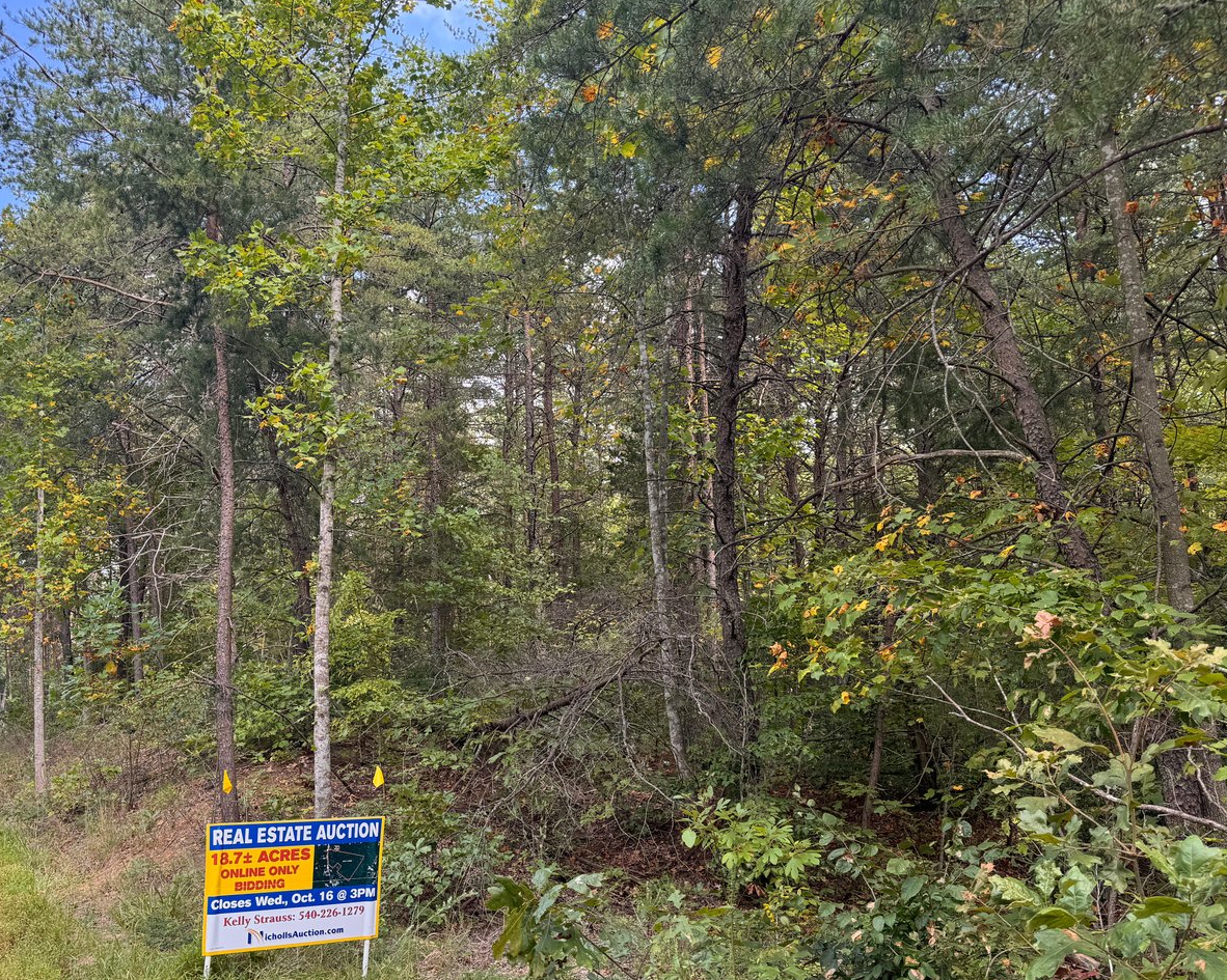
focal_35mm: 30
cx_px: 530
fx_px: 1089
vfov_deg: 48.3
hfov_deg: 58.6
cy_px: 566
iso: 80
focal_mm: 6.76
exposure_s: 1/368
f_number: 1.78
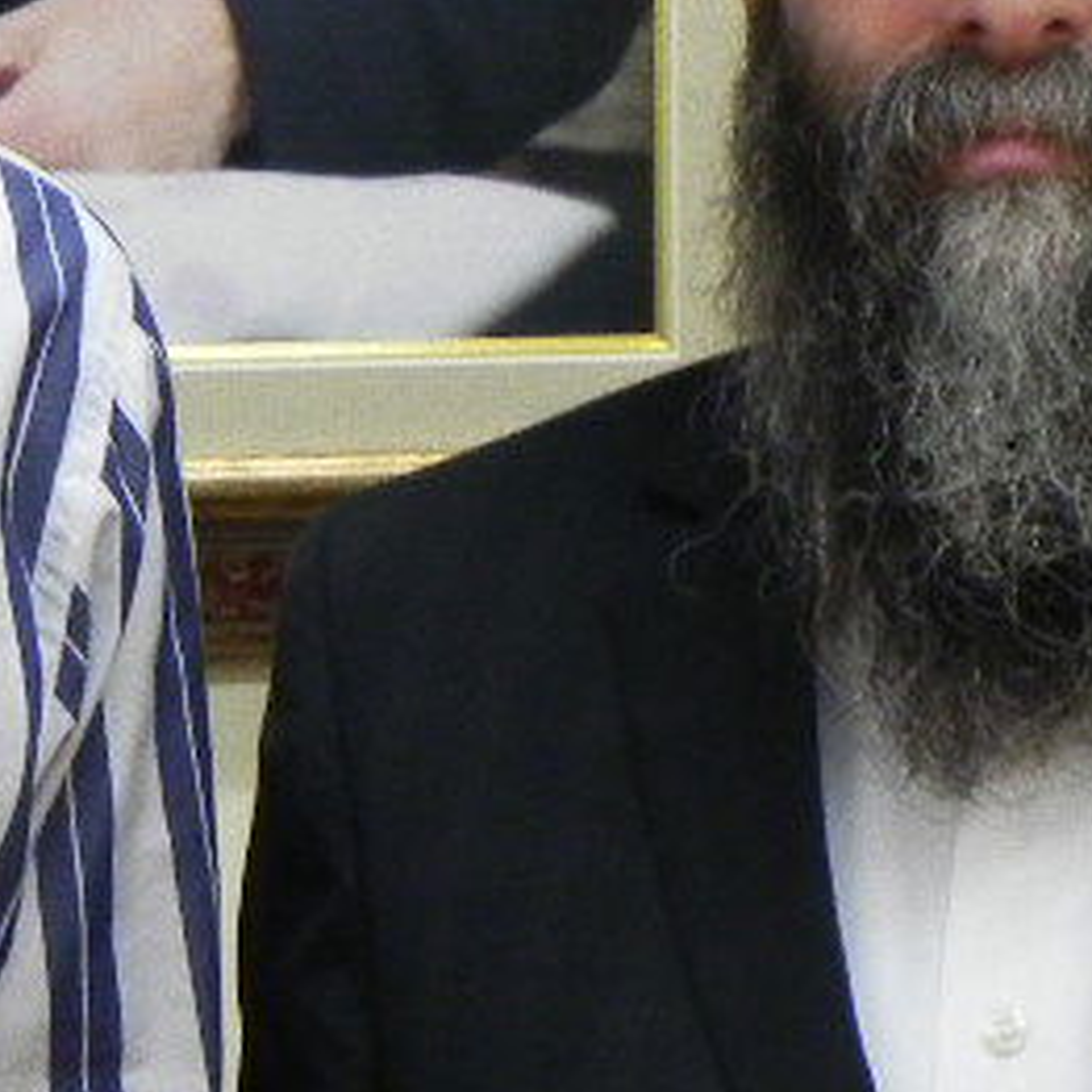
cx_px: 92
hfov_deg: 7.7
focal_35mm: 228
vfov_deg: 7.7
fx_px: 8137
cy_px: 429
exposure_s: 1/24.2
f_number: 3.5
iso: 400
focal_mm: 11.8
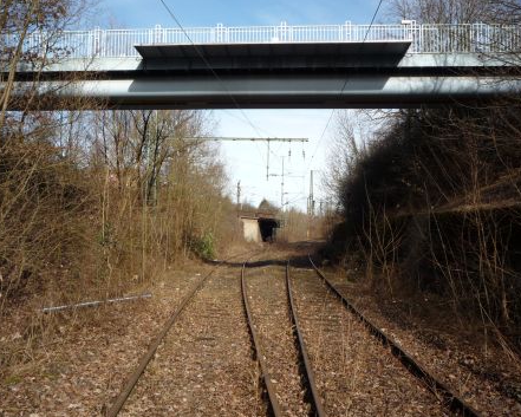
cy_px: 208
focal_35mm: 34
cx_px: 250
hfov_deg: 52.8
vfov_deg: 43.4
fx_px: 524
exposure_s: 1/400
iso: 100
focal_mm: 5.2
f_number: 4.5
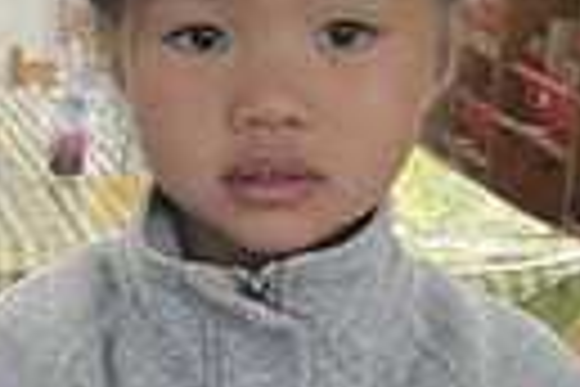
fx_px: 2030
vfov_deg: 10.9
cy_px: 252
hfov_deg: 15.6
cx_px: -144
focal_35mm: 126
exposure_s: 1/50
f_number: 1.6
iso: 100
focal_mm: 5.1
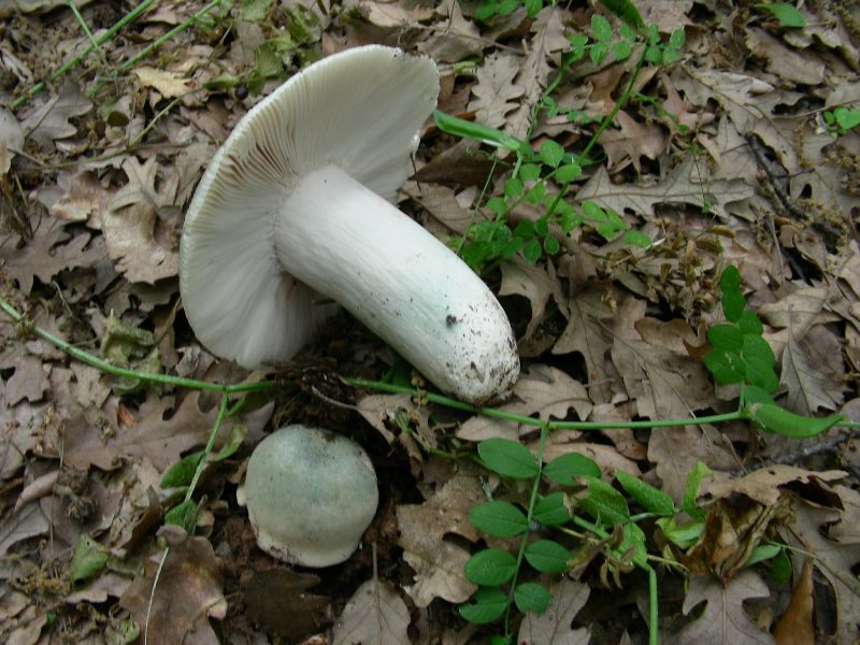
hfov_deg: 49.0
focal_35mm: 38
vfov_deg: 37.7
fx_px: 944
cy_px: 322
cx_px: 430
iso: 50
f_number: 3.5
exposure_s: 1/20
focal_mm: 6.3
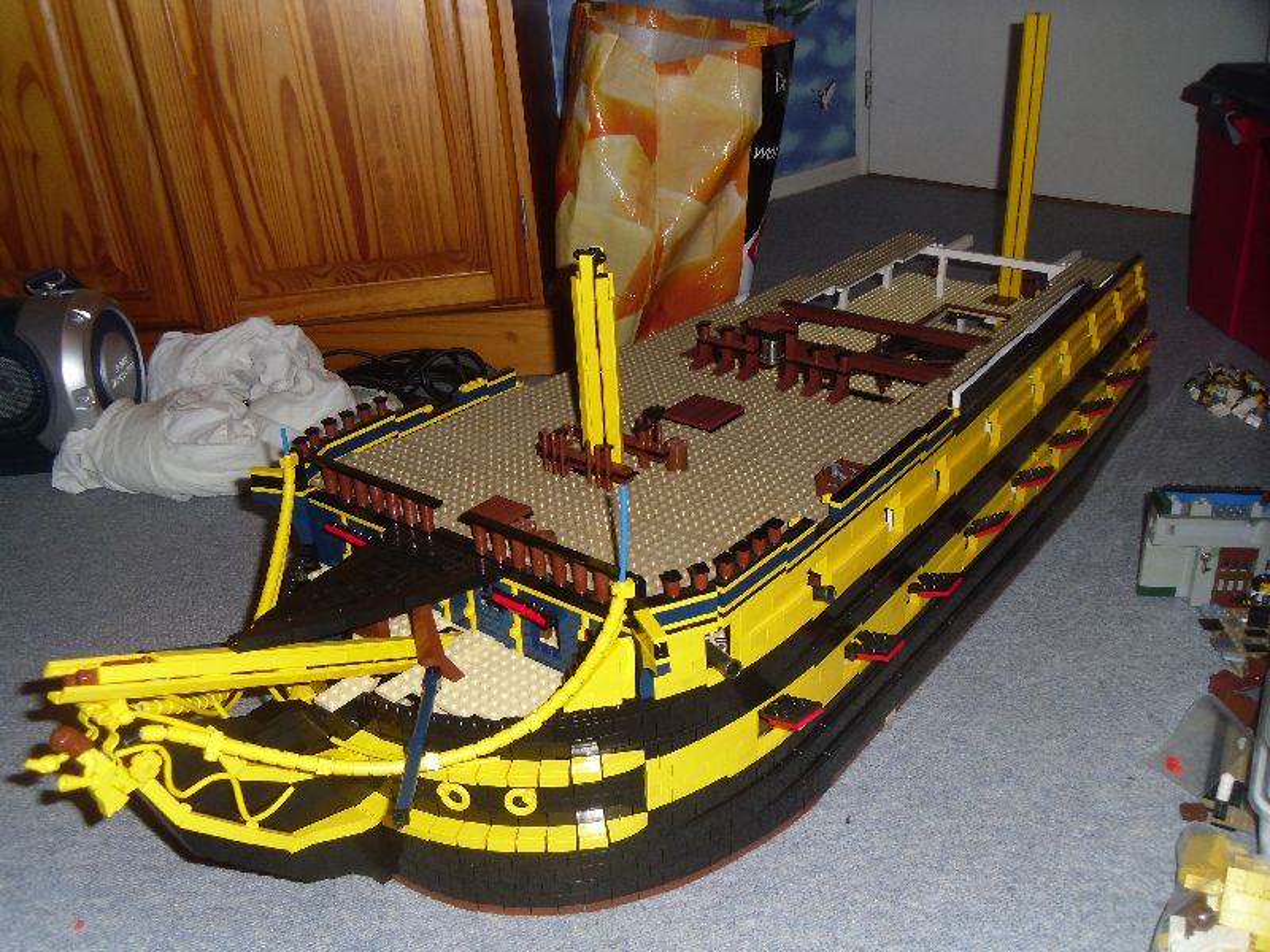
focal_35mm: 31
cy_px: 476
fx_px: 1137
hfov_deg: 58.4
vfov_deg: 45.4
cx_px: 635
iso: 80
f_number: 3.3
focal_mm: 5.6
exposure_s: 1/45
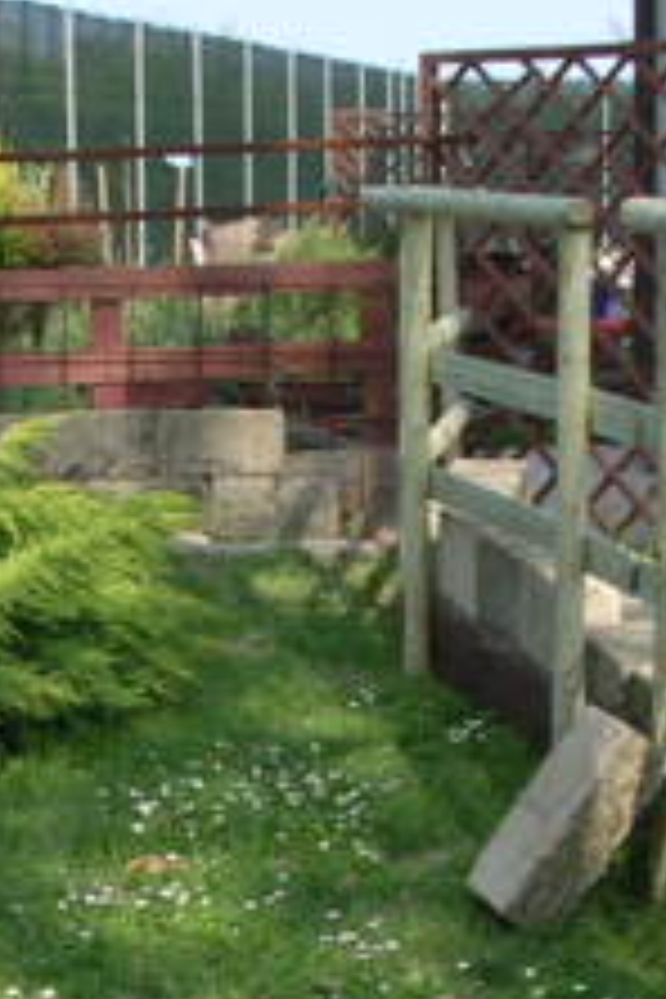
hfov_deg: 12.0
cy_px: 670
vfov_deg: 17.9
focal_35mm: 114
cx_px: 202
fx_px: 3163
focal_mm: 5.8
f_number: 5.6
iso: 100
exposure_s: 1/148
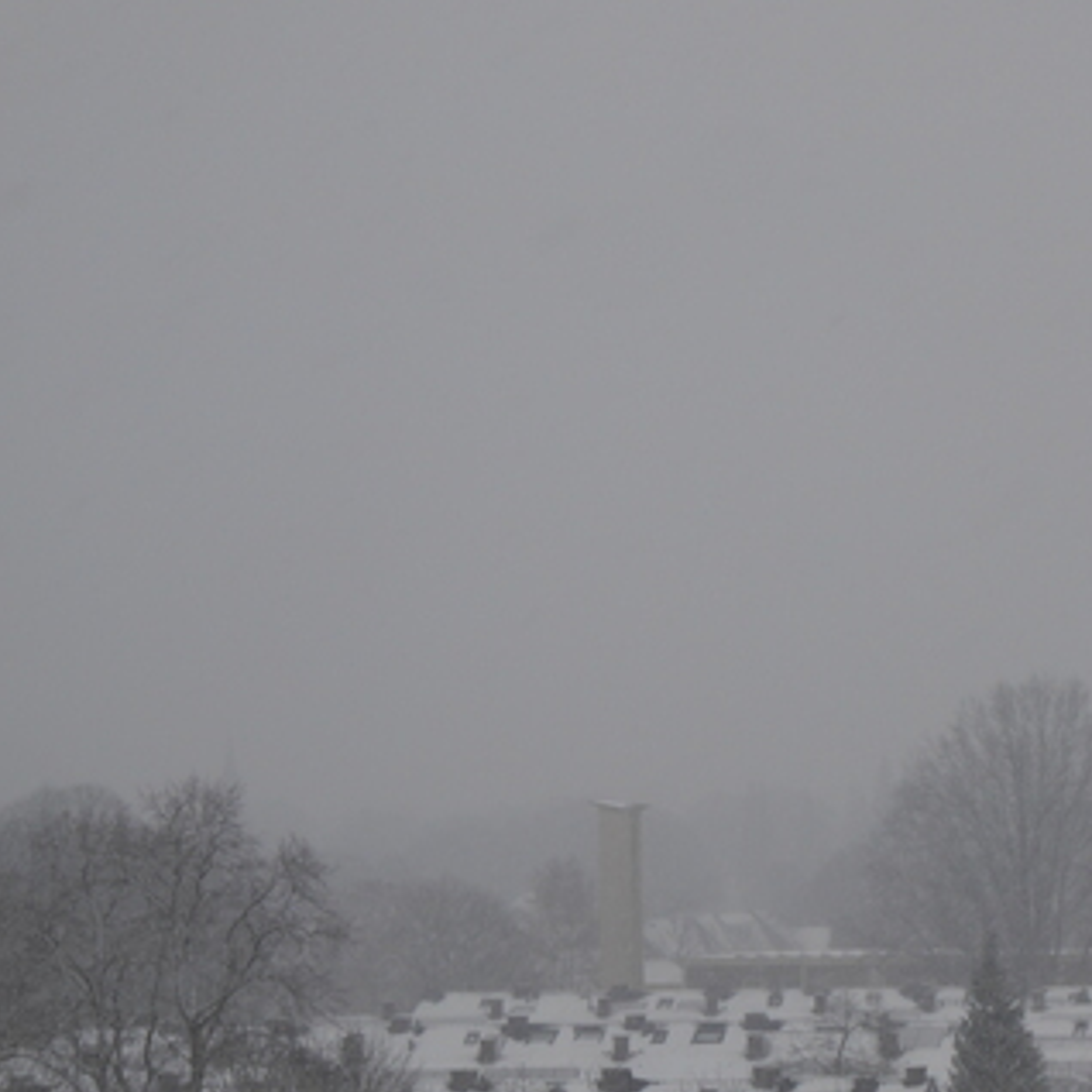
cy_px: 568
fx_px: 7673
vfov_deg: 8.1
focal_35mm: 215
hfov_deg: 8.1
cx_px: 687
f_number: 5.4
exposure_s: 1/125
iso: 80
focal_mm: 27.1
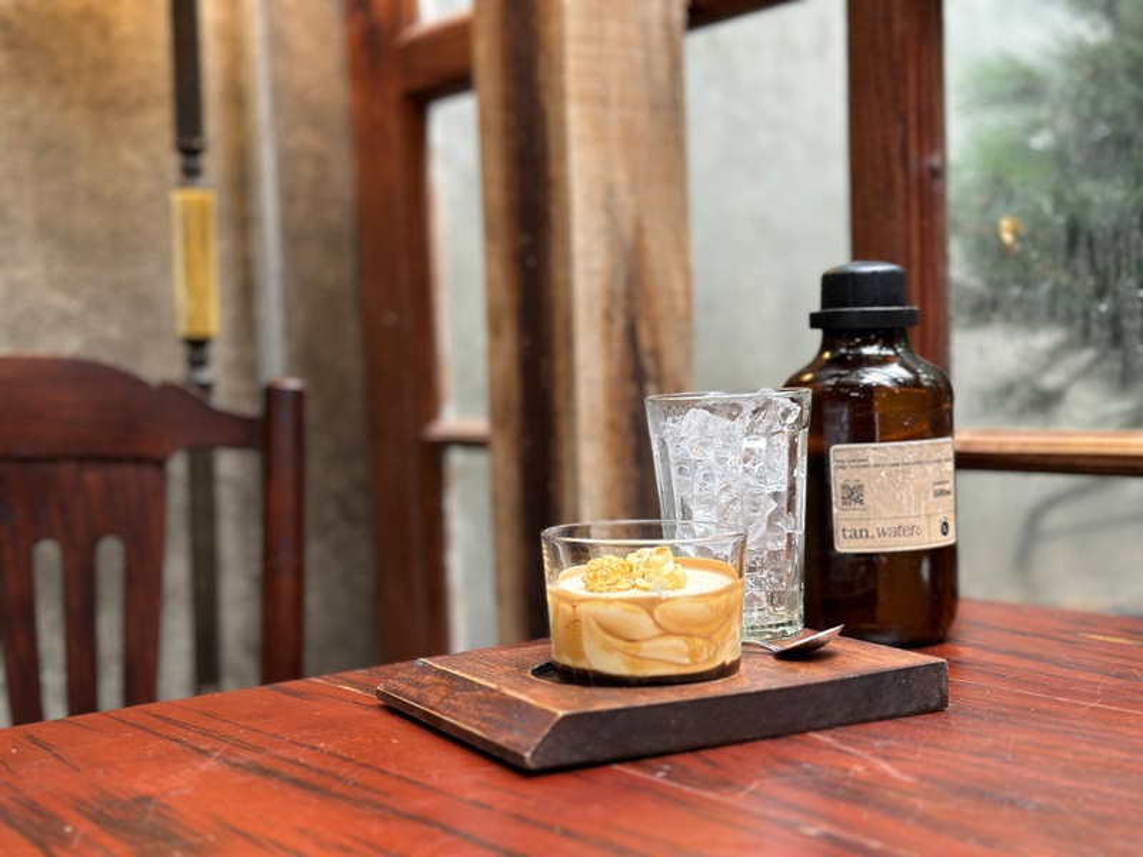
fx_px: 1585
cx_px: 572
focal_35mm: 48
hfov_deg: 39.7
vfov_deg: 30.3
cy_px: 428
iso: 160
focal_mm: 6.86
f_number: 1.78
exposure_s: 1/50
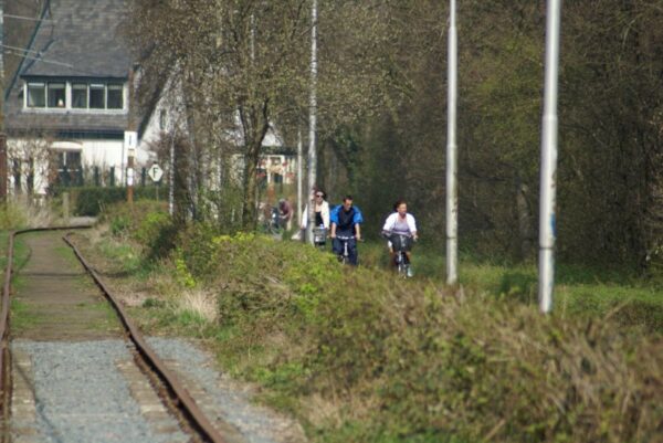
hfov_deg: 4.6
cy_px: 222
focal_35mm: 450
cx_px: 332
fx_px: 8293
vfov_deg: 3.1
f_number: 5.6
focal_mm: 300
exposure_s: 1/500
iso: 100
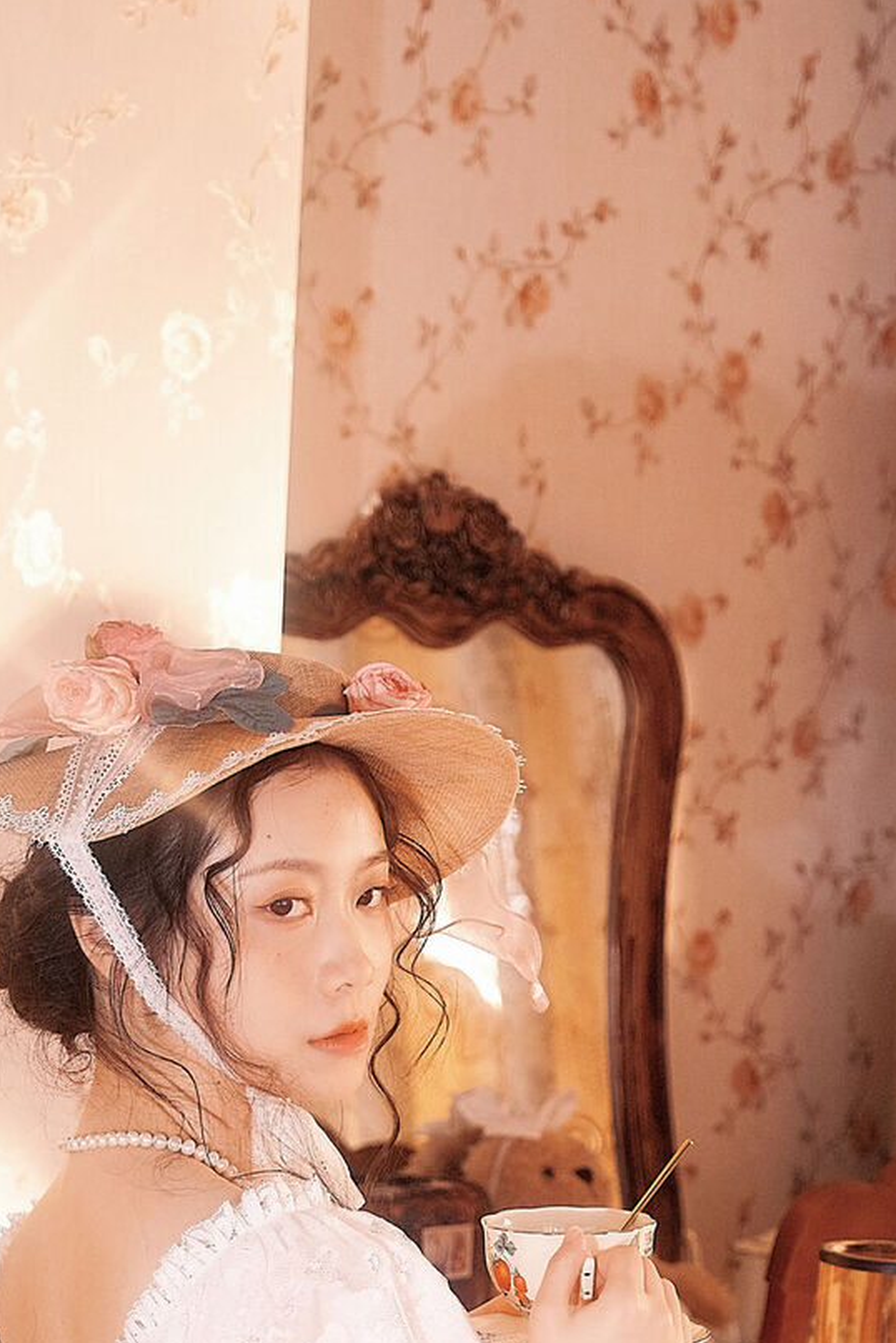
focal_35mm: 125
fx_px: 4662
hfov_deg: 11.0
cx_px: 496
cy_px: 1279
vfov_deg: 16.1
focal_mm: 42.7
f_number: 2.8
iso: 320
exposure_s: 1/30
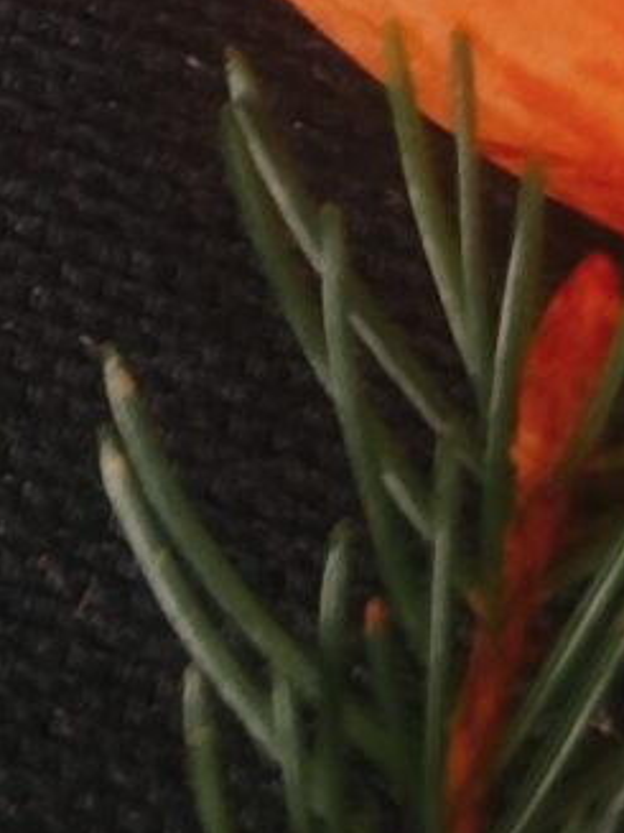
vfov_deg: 10.2
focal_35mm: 180
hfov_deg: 7.2
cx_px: -1347
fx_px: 4329
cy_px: -764
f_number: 1.65
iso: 640
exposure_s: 1/50
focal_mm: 6.19
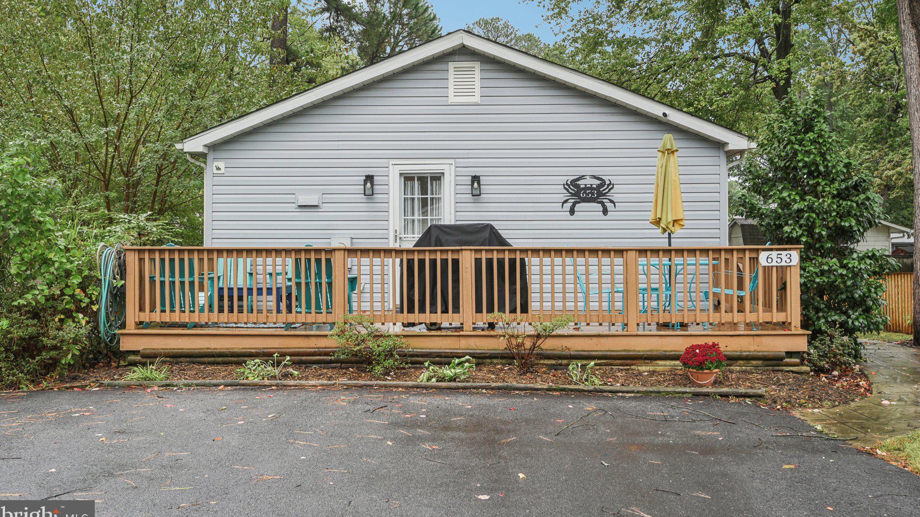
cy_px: 222
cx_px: 460
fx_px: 829
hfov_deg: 58.0
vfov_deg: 34.6
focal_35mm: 34
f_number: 8
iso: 400
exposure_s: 1/60
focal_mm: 32
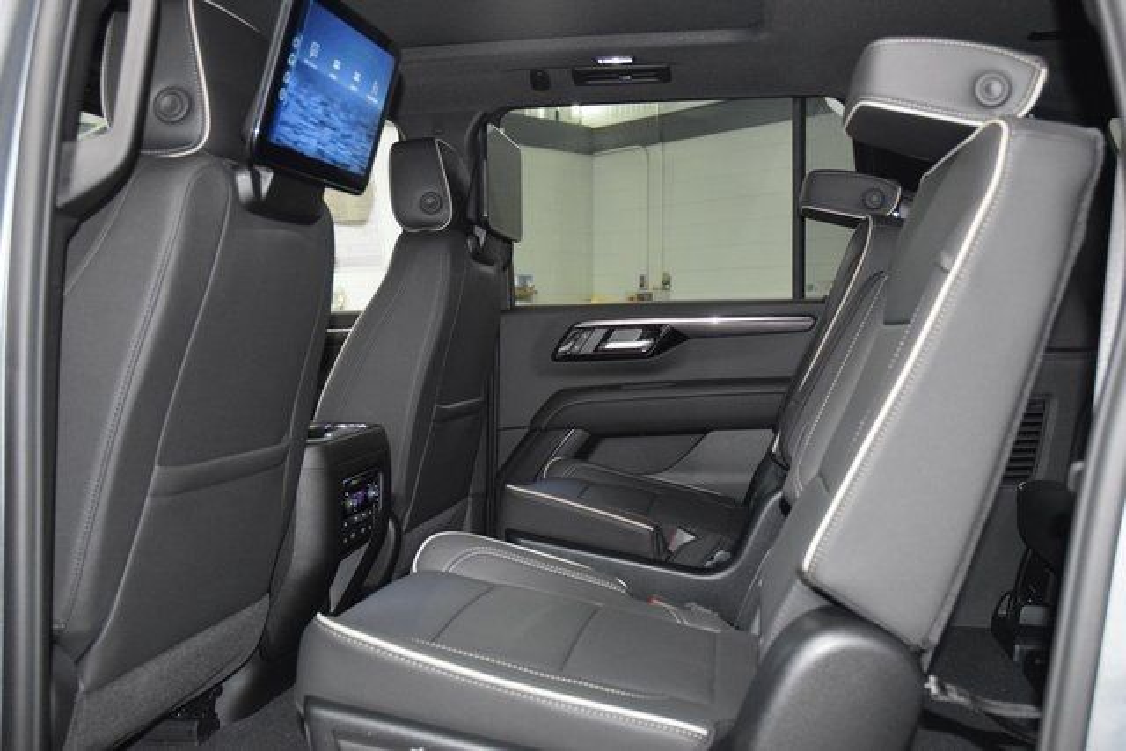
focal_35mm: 36
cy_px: 376
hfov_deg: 53.1
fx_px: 1126
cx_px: 563
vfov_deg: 36.9
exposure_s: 1/60
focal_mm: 24
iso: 3200
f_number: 3.8
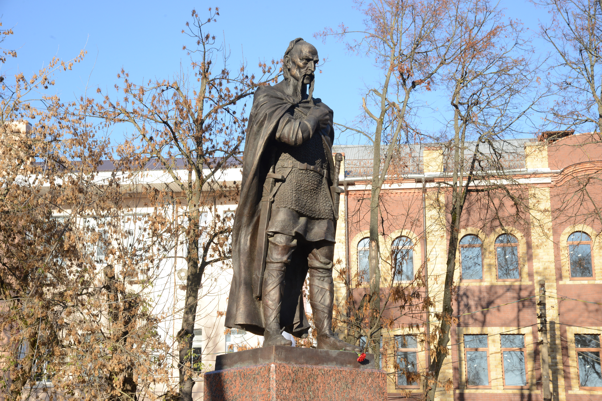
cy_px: 200
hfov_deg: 30.5
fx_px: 1104
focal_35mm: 66
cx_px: 301
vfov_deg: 20.6
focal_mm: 66
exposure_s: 1/200
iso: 500
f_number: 14
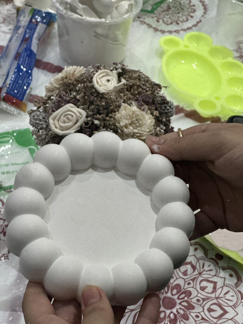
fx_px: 721
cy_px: 162
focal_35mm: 77
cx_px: 122
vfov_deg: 25.3
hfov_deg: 19.1
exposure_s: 1/33
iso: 125
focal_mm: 9
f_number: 2.8
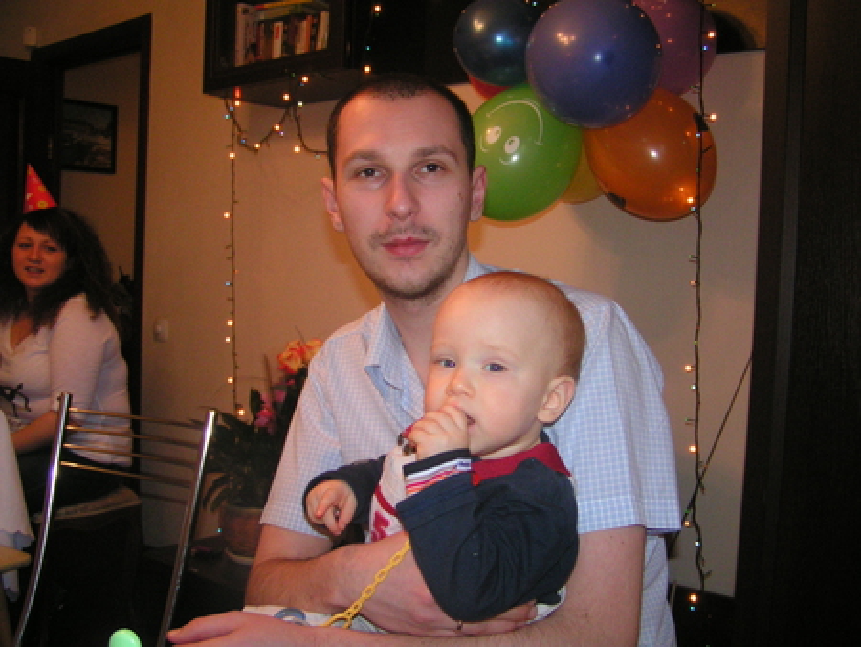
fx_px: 946
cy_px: 324
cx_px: 430
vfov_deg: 37.8
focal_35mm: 38
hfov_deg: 49.0
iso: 200
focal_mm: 5.8
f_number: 2.8
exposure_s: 1/40
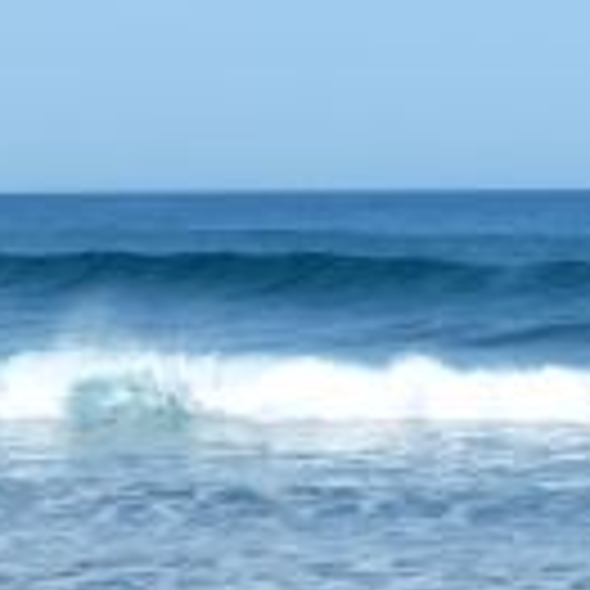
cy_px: 696
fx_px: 2873
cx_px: 955
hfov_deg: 11.1
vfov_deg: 11.5
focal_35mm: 149
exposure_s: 1/1000
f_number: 4
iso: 100
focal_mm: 7.8
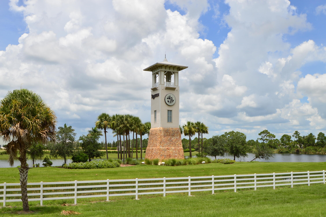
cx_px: 163
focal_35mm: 36
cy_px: 108
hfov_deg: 53.2
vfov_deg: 36.8
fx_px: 326
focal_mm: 24
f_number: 9
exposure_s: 1/320
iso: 100
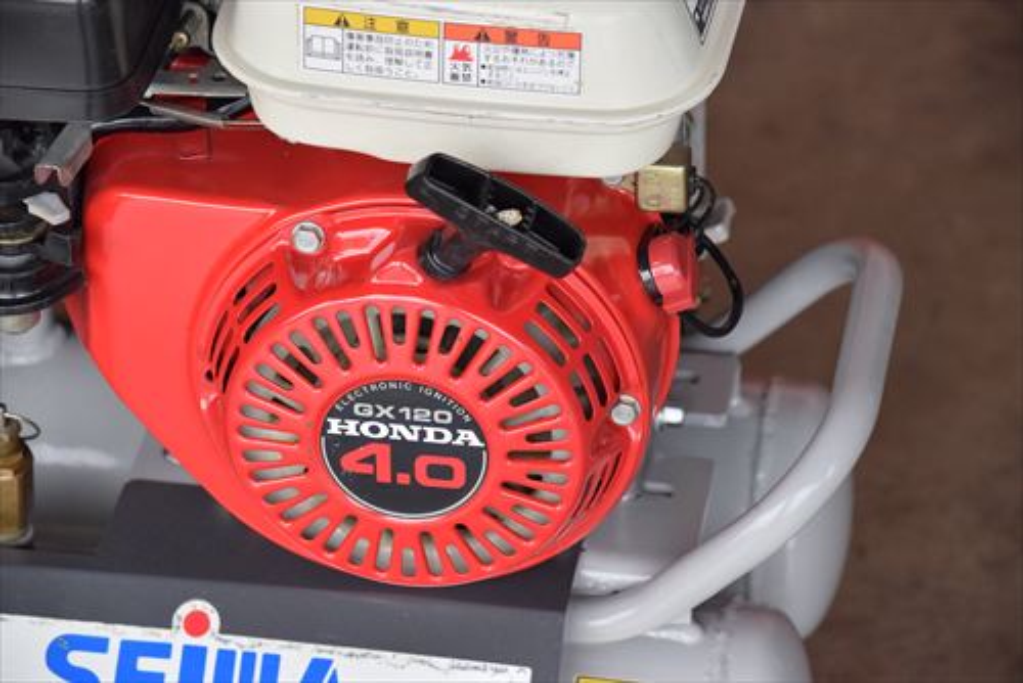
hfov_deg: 14.9
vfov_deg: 10.0
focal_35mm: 138
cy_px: 342
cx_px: 512
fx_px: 3924
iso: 1250
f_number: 6.3
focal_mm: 92
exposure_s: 1/800
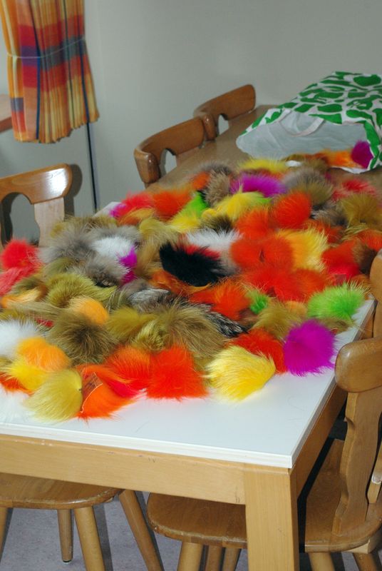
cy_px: 286
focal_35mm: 72
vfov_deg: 28.0
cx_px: 191
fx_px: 1142
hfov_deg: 19.0
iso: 1600
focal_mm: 47.5
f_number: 8
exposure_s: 1/60
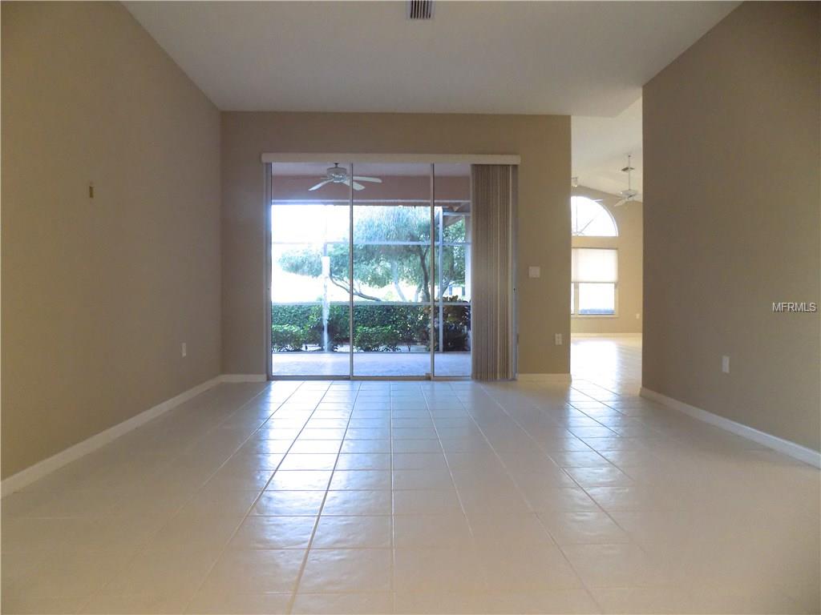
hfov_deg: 73.9
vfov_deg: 58.9
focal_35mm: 23
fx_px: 545
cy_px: 308
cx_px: 410
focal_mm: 4
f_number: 3.1
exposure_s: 1/30
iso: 250
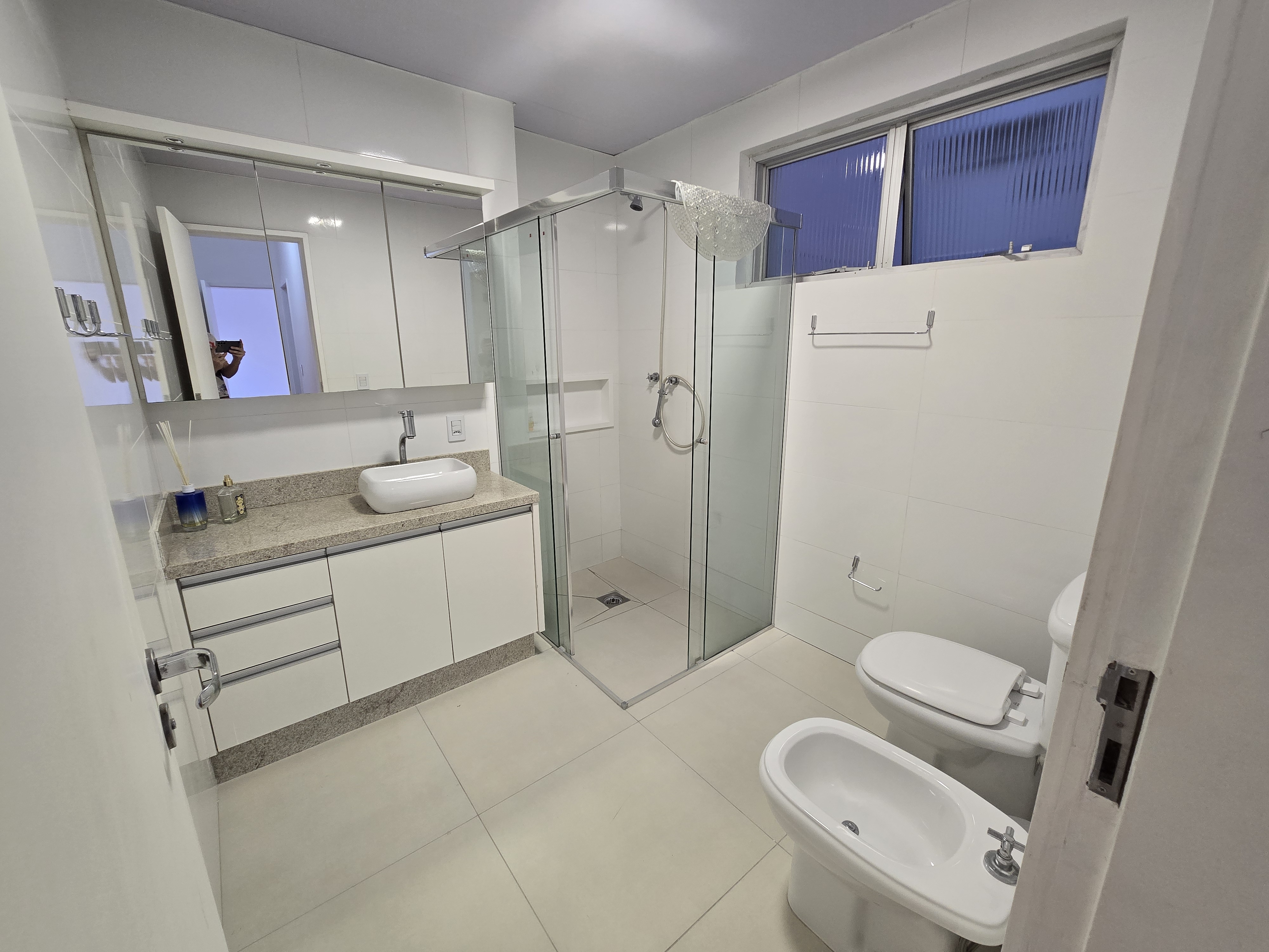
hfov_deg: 106.2
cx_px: 634
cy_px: 476
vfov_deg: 89.9
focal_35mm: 13
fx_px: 477
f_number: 2.2
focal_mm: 2.2
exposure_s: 1/60
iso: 160
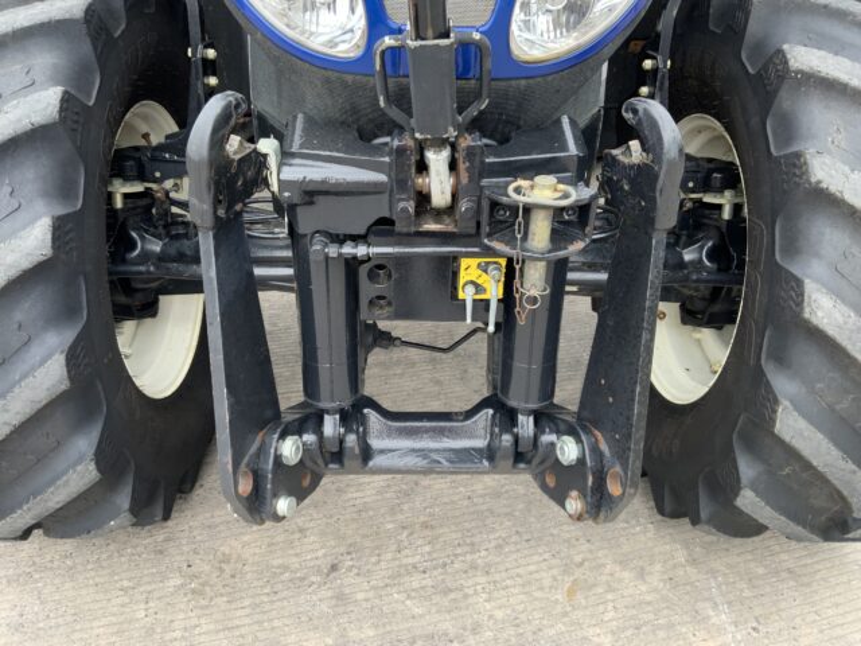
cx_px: 430
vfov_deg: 48.2
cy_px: 323
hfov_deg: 61.7
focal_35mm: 29
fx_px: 721
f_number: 1.8
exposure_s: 1/122
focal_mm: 3
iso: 20
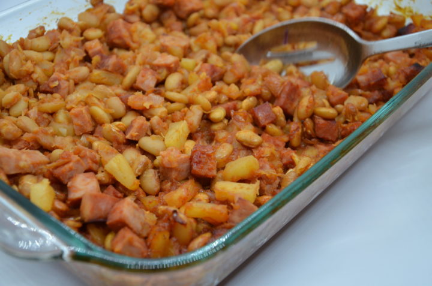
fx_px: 683
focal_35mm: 57
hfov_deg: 35.1
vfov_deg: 23.7
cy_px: 143
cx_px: 216
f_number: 4.5
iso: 400
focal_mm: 38
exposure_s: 1/80
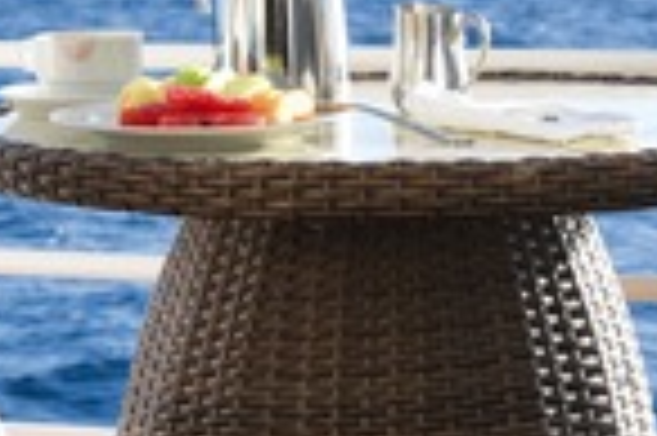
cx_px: -374
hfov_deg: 9.3
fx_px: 3901
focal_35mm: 214
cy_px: -58
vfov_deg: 6.4
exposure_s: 1/100
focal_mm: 52
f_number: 9
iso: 100
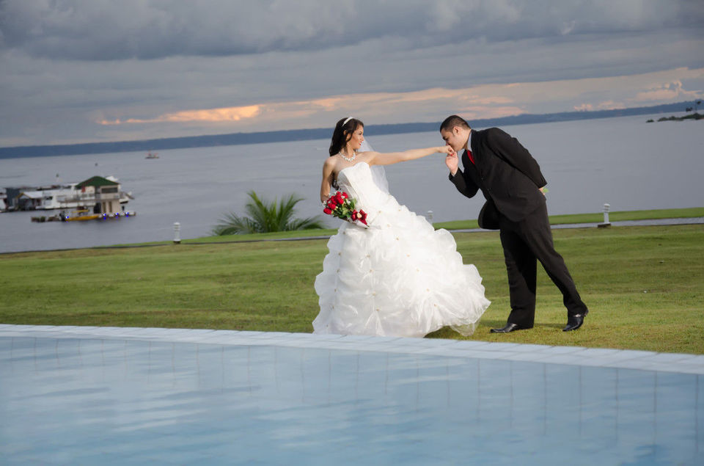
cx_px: 352
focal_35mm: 99
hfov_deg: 20.7
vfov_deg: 13.7
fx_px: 1931
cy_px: 233
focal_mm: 66
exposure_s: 1/60
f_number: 5.6
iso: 400
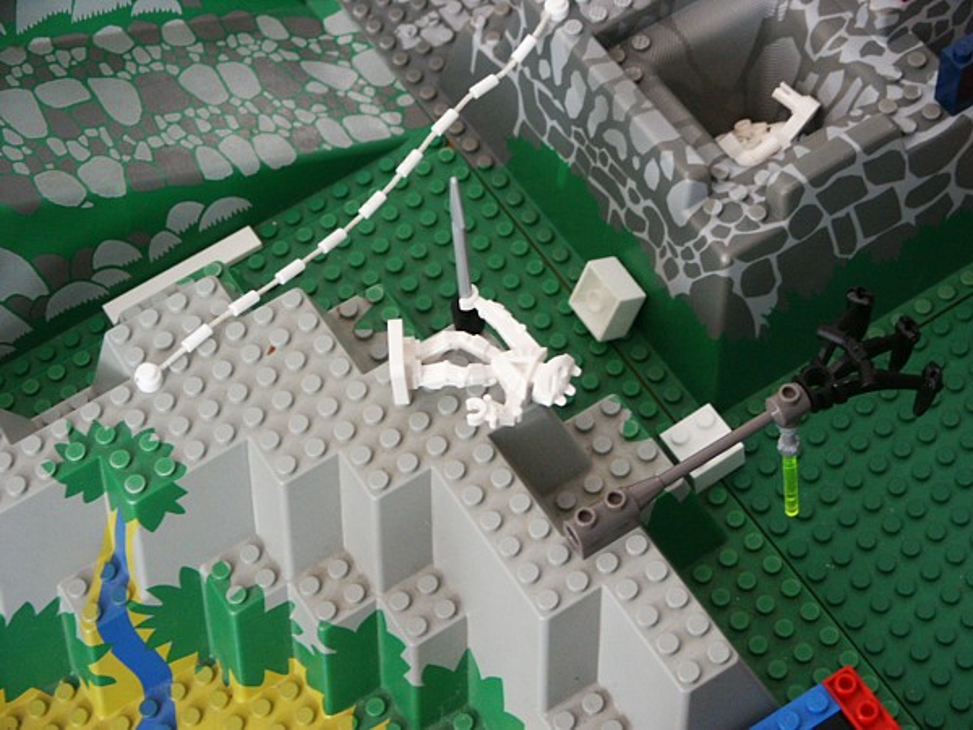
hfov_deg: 25.0
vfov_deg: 18.9
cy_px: 365
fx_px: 2192
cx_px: 486
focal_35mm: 78
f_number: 3.6
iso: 200
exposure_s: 1/20
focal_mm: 15.51
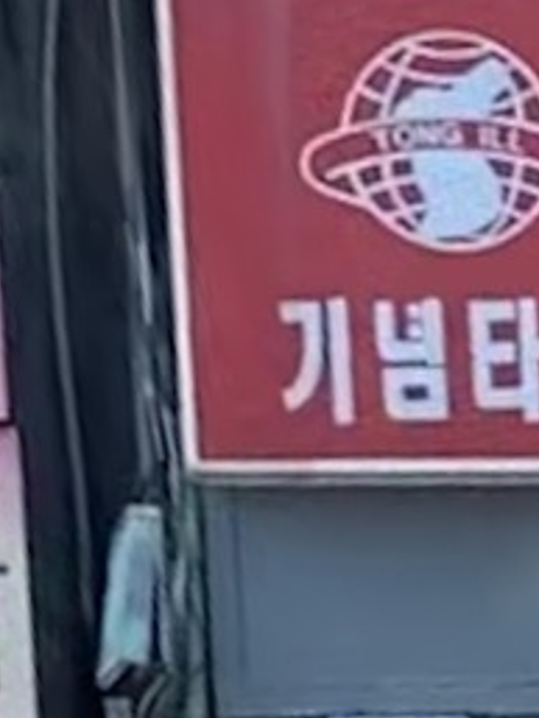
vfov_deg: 7.3
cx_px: 1676
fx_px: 4294
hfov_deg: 6.5
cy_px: -2062
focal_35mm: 207
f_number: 1.8
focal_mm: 4.25
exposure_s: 1/752
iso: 32
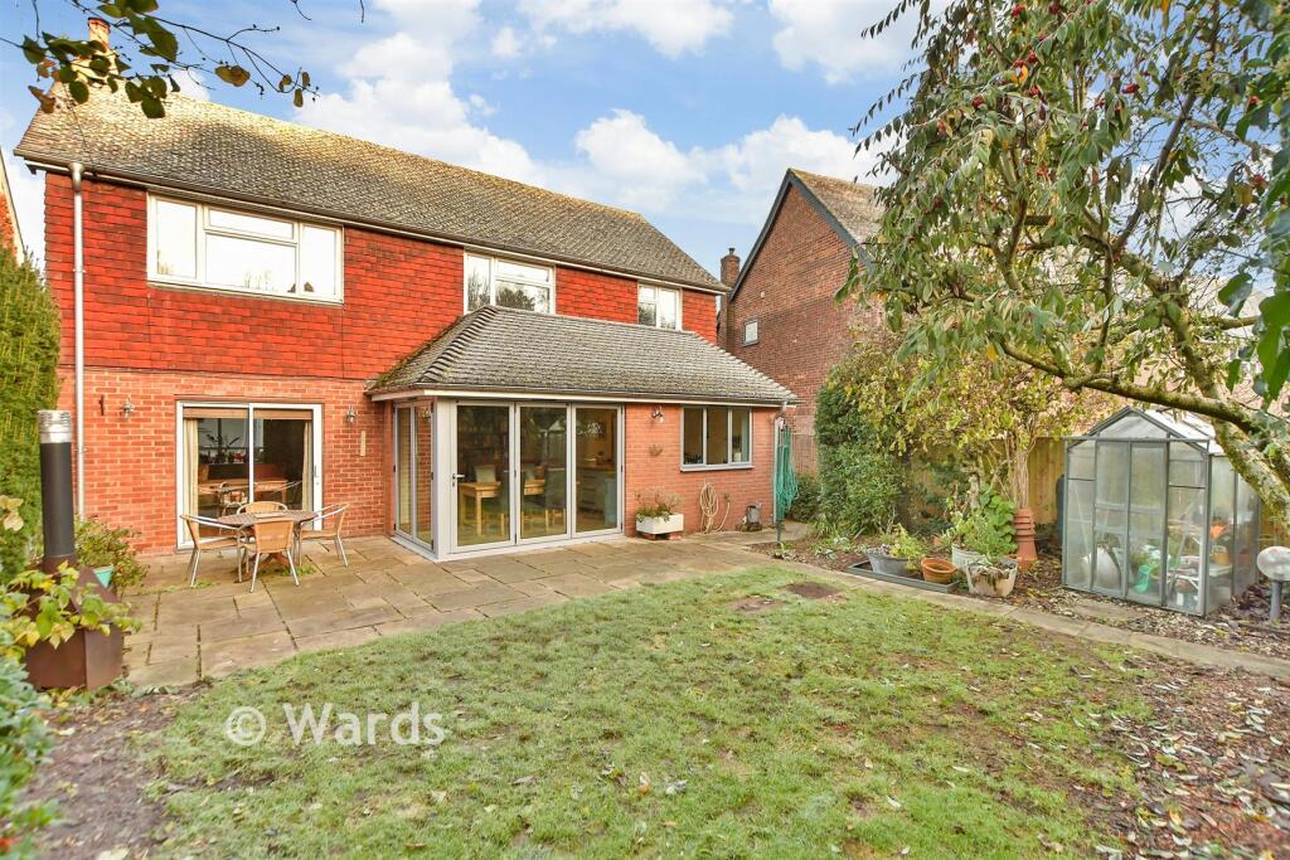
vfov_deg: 77.3
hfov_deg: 100.4
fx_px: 538
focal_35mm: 15
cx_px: 645
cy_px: 430
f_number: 5
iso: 640
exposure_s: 1/100
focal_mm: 10
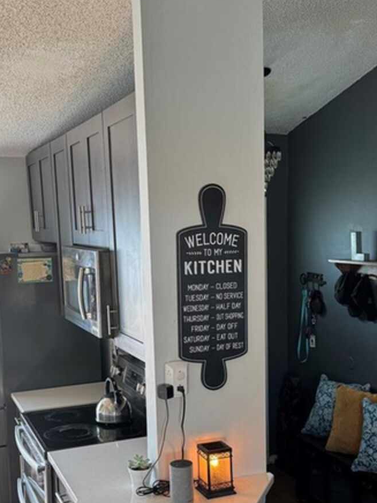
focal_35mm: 47
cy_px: 318
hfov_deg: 30.9
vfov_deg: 40.1
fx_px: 682
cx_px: 193
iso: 160
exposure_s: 1/118
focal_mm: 6.76
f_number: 1.78
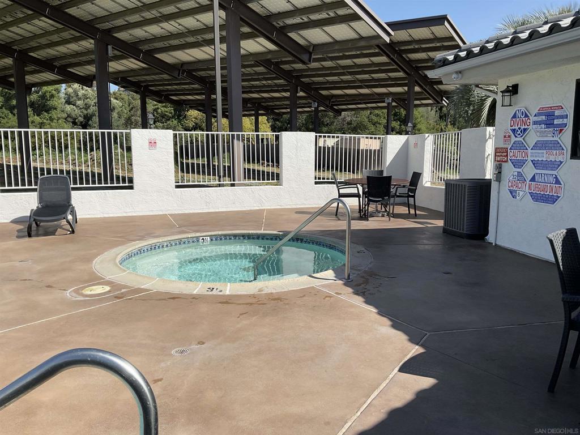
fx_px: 486
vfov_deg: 48.2
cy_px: 218
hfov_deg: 61.7
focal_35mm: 29
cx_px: 290
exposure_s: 1/2141
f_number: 1.8
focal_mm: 3
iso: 16
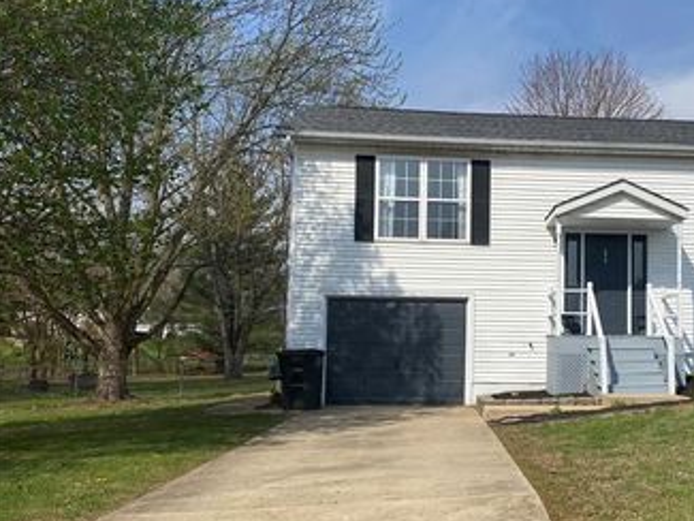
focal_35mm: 40
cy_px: 315
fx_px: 802
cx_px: 530
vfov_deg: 35.8
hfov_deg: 45.0
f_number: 1.8
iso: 32
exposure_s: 1/5495
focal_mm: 4.25
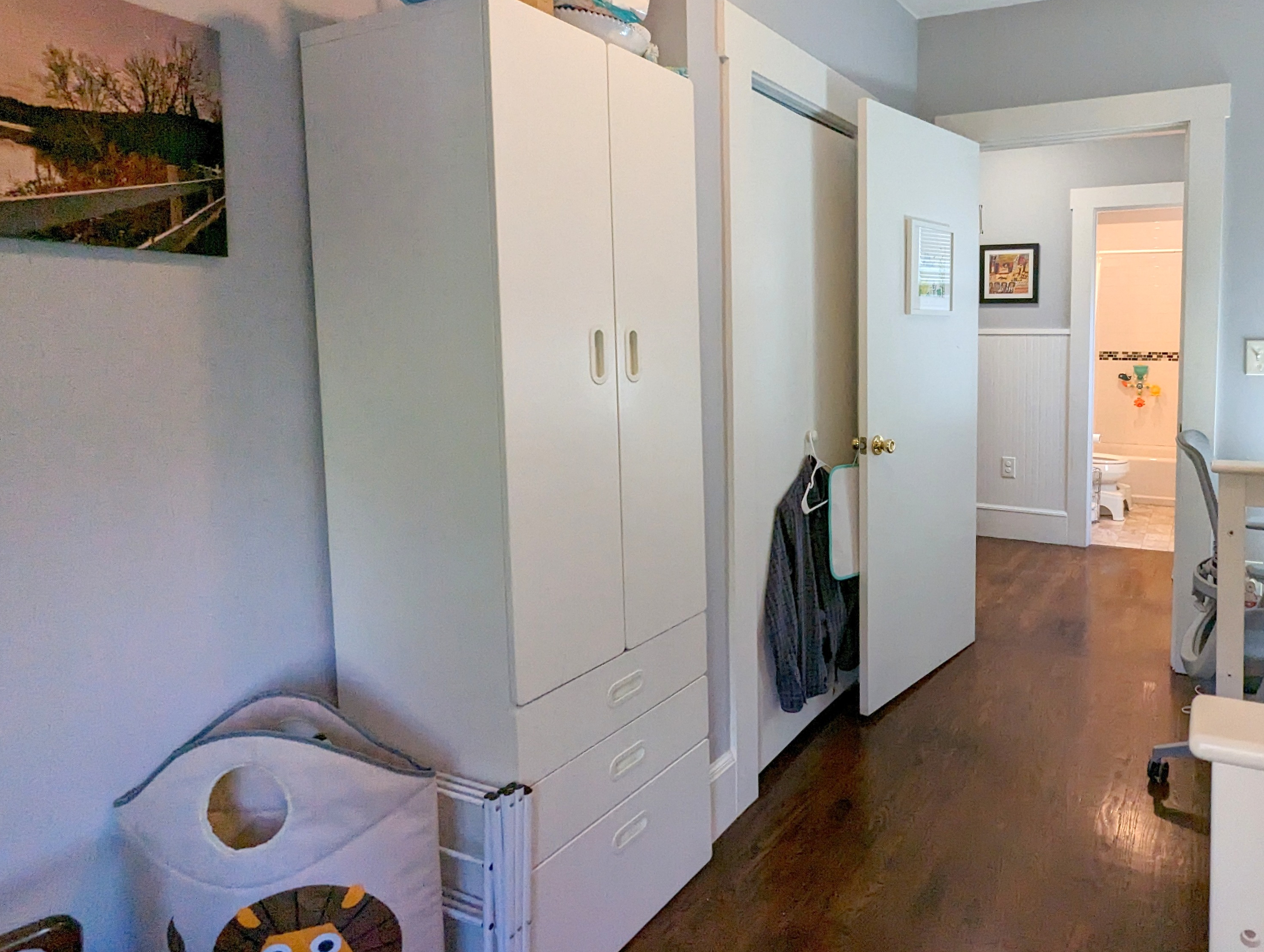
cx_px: 852
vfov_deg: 60.8
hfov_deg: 73.8
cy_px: 394
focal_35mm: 22
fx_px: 804
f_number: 2.2
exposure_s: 1/120
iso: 71
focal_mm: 2.35
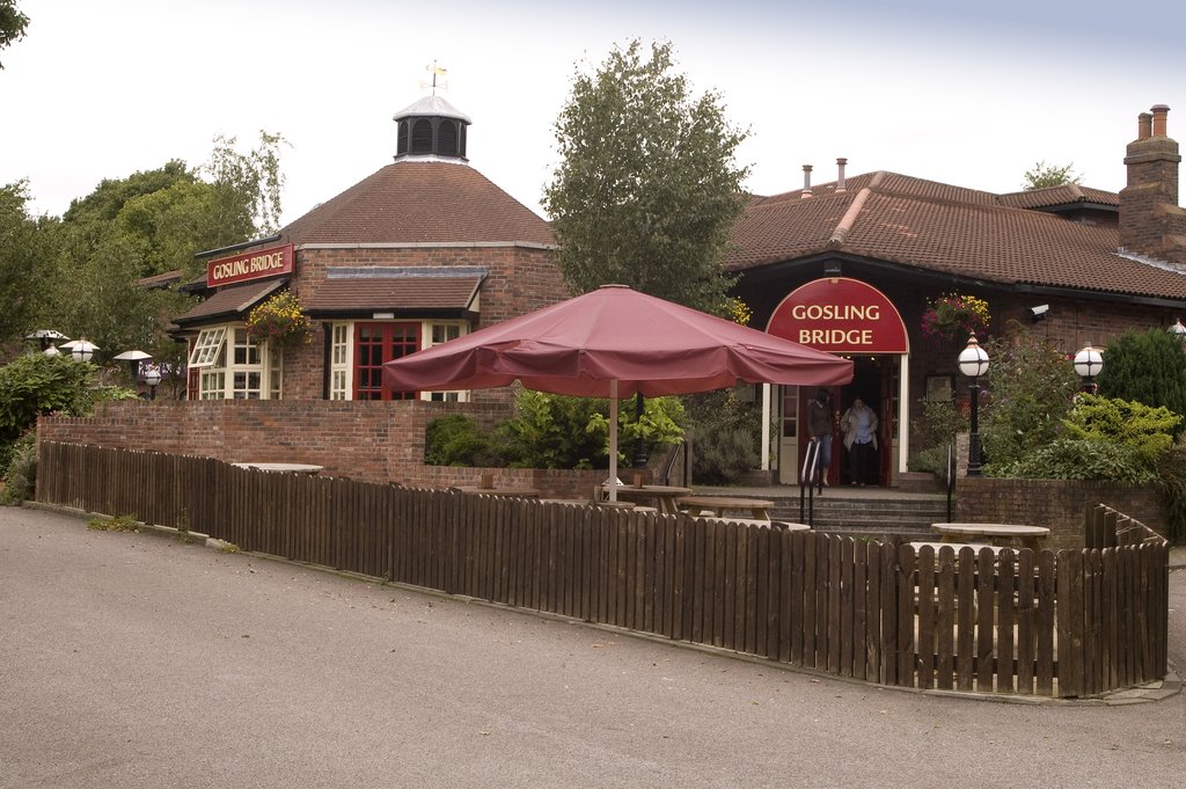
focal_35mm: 52
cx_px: 593
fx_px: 1728
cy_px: 394
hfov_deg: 37.9
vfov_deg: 25.7
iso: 200
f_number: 11
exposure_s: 1/60
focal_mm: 35
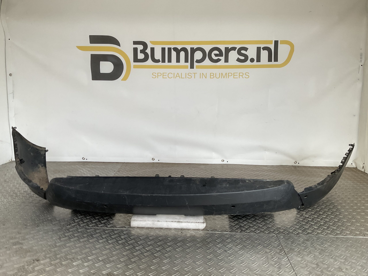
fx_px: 308
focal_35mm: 29
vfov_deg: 48.2
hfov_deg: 61.7
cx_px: 184
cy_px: 138
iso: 32
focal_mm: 3
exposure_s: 1/100
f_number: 1.8
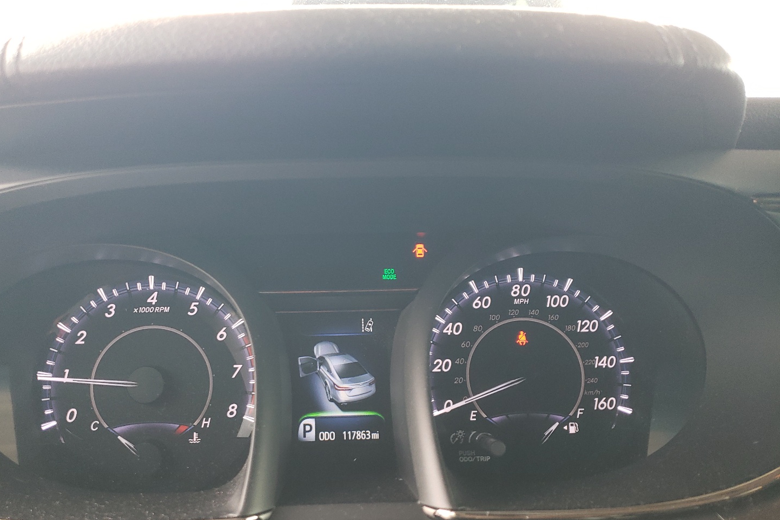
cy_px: 317
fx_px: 650
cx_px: 352
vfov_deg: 43.3
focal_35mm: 30
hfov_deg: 61.8
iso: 94
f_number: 1.5
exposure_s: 1/50
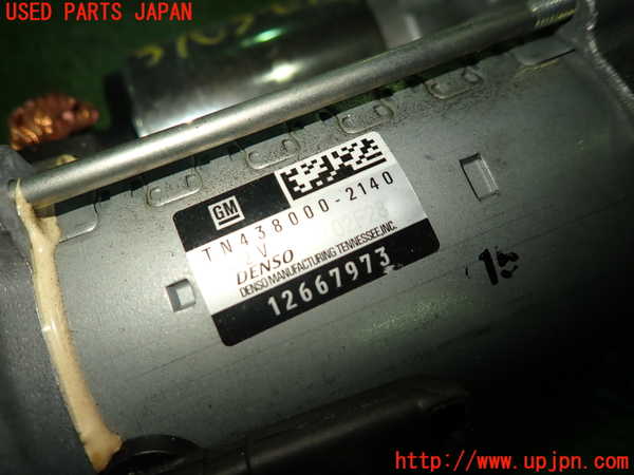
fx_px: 458
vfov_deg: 54.9
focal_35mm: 25
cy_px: 238
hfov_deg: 69.4
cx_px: 317
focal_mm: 4.5
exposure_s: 1/80
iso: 100
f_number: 2
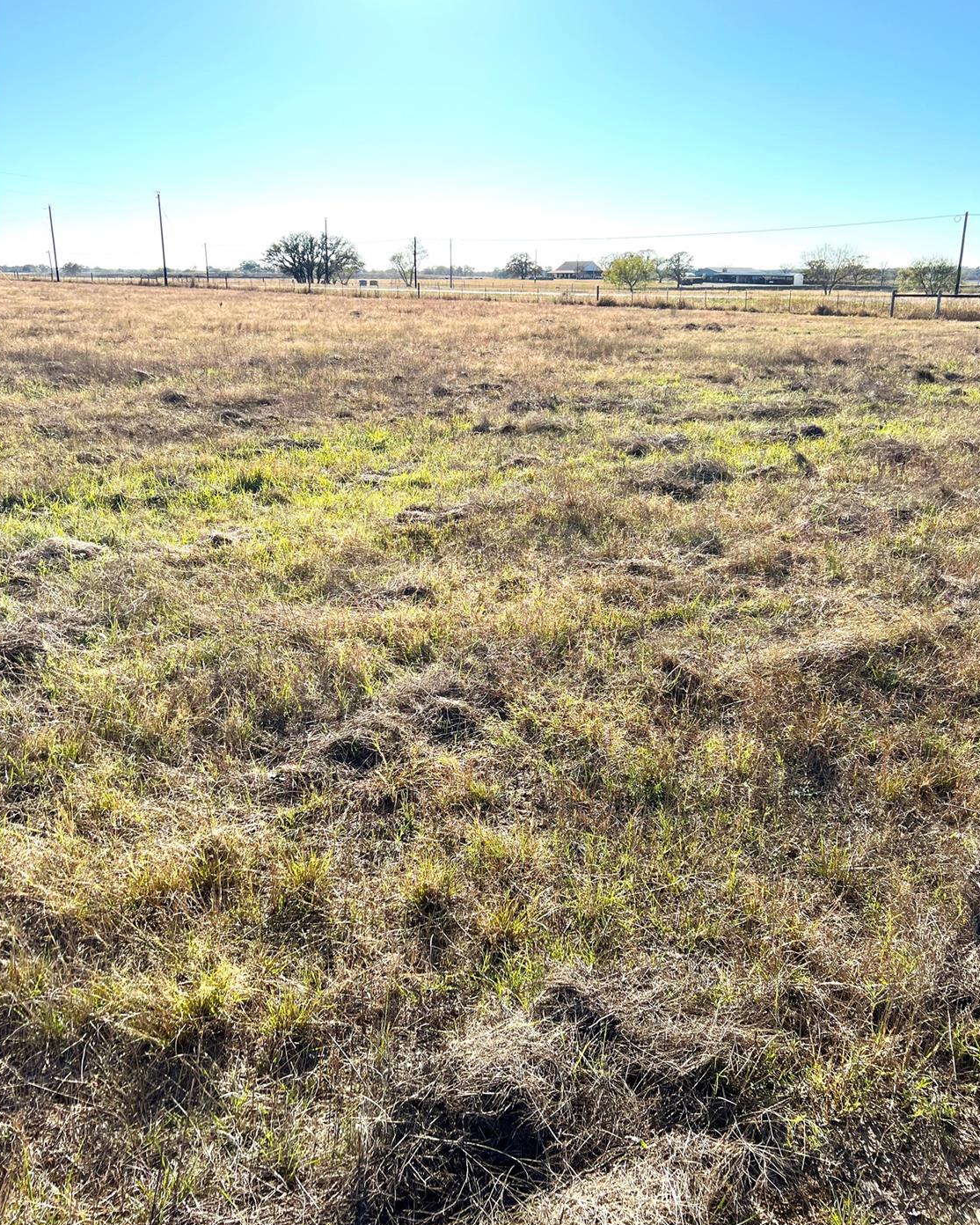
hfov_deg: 51.5
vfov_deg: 62.2
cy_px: 590
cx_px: 499
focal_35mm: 28
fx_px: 1015
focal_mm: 5.7
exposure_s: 1/2994
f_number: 1.5
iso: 50
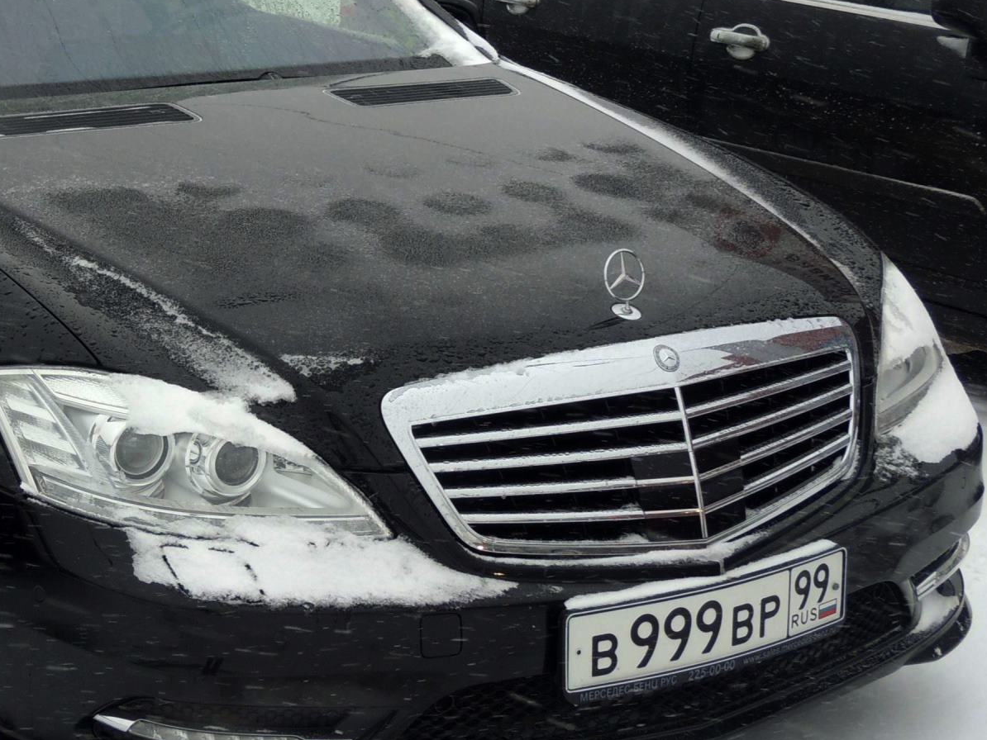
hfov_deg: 28.4
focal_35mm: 67
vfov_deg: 21.9
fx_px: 1911
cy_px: 279
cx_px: 198
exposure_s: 1/320
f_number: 3.3
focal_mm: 7.1
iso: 100
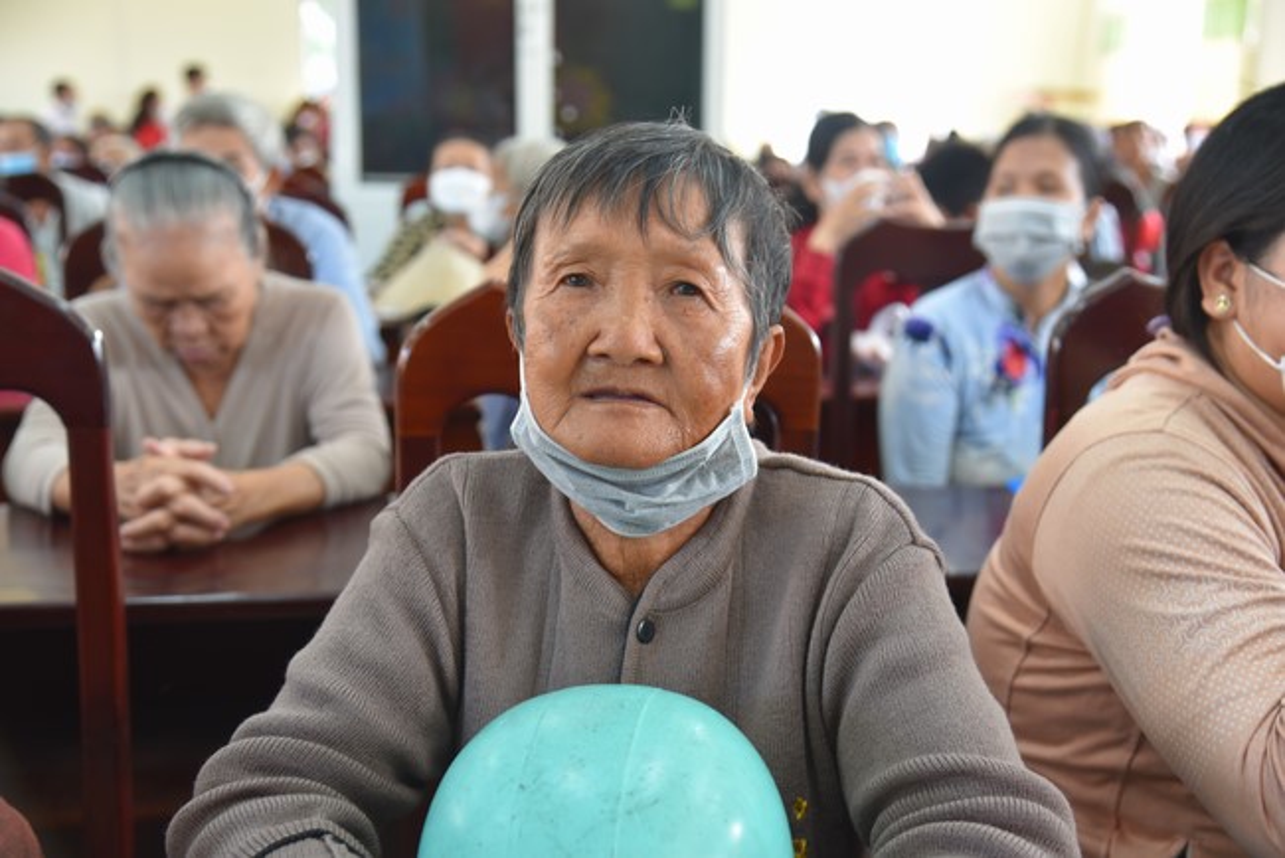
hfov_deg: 39.6
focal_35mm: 50
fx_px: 1785
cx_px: 642
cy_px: 429
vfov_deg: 27.0
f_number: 4
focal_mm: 50
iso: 1000
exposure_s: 1/60
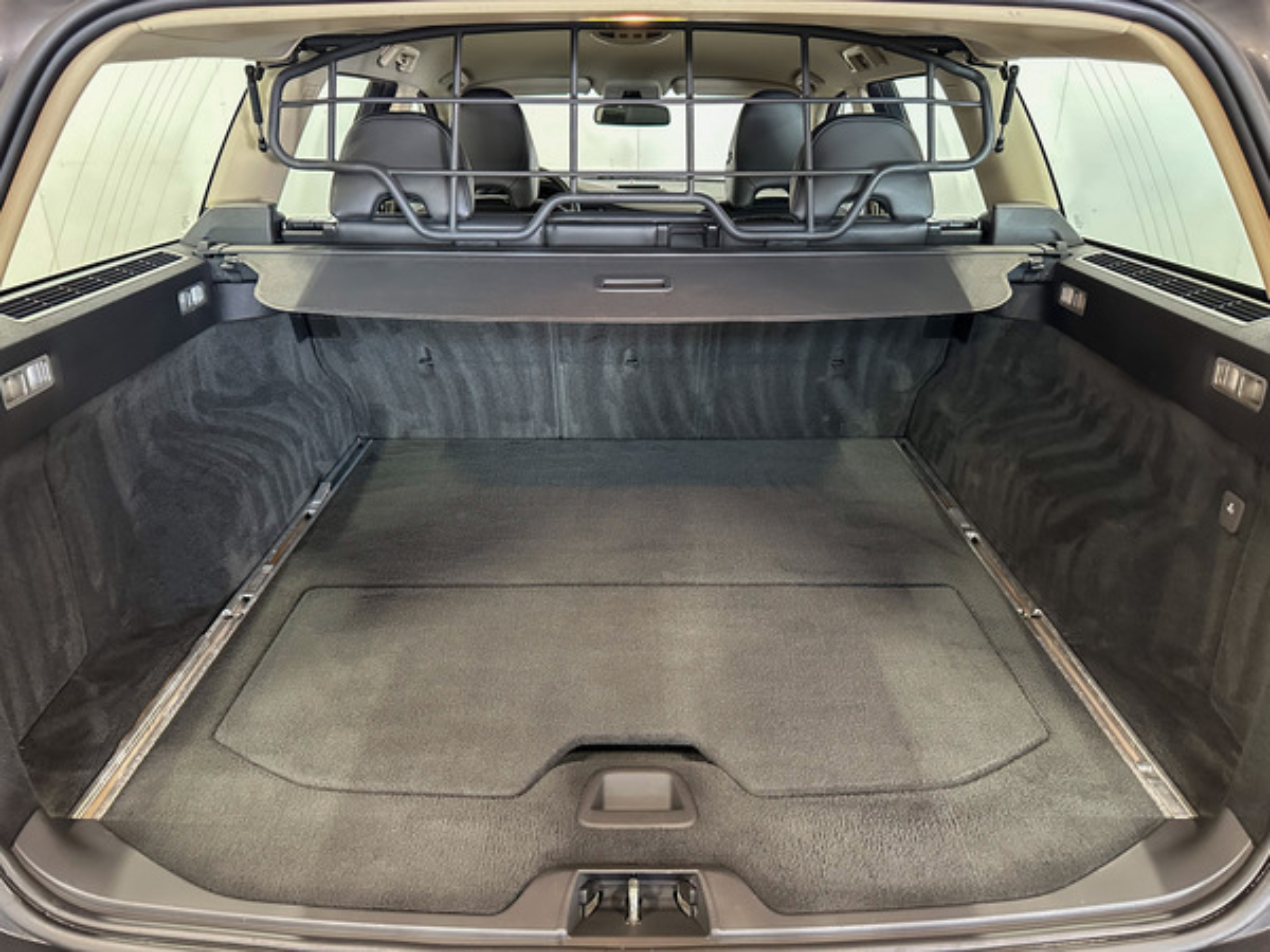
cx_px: 635
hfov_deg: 71.6
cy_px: 476
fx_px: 881
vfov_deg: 56.8
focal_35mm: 24
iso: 1000
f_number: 1.78
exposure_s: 1/37
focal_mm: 6.86
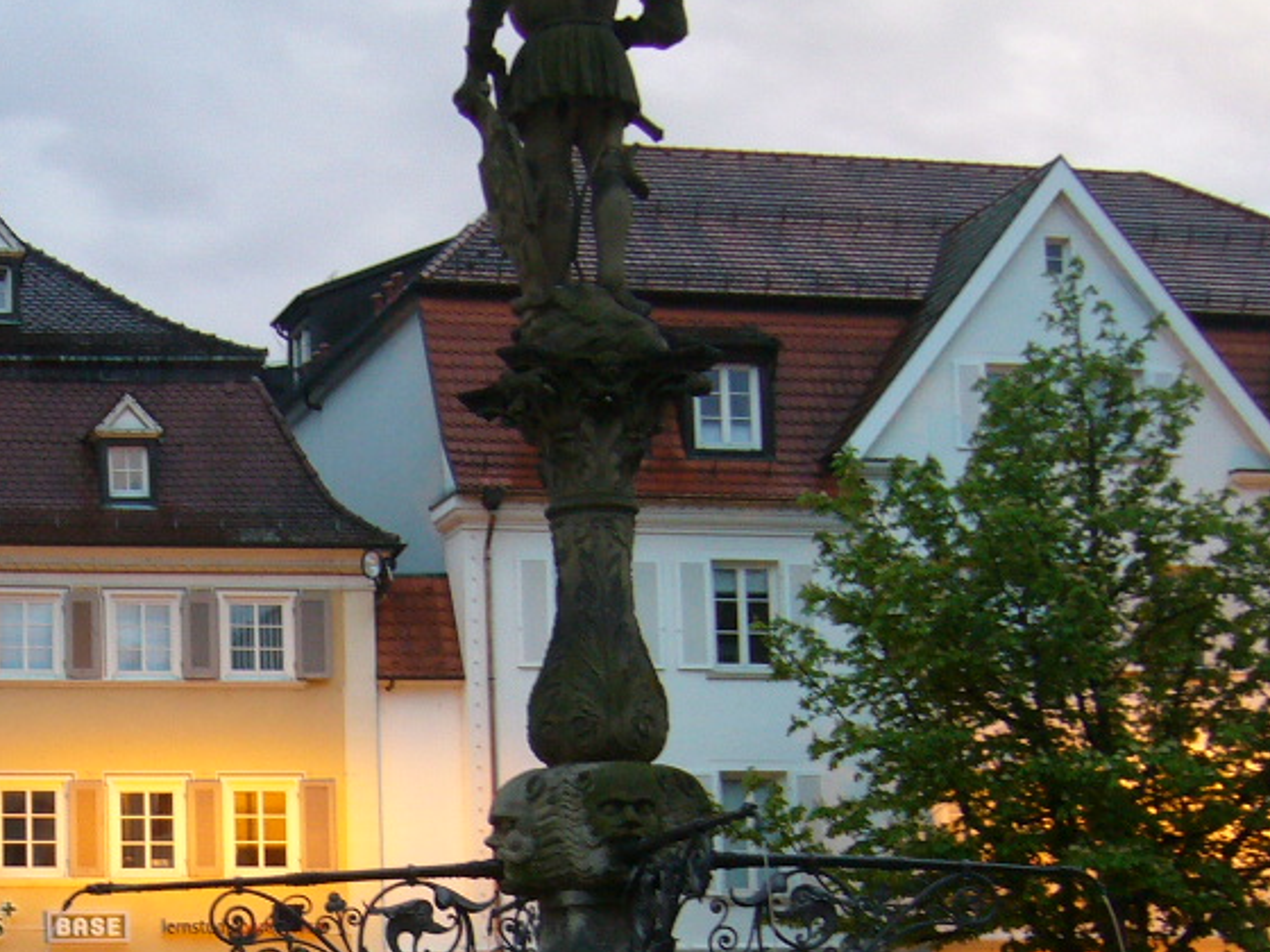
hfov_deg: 23.6
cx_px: 70
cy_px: 823
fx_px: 2935
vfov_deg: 18.2
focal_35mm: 80
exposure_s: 1/15
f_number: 2.8
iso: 125
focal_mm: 5.8
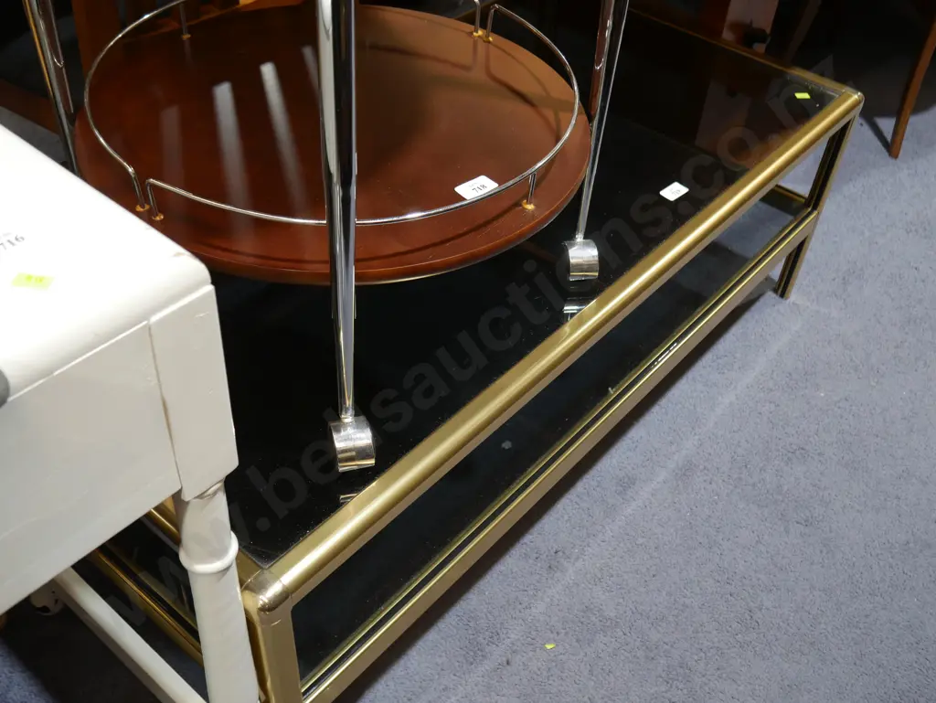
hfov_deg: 49.0
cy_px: 352
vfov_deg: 37.8
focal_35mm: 38
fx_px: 1028
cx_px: 468
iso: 400
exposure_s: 1/60
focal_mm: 19
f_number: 4.1
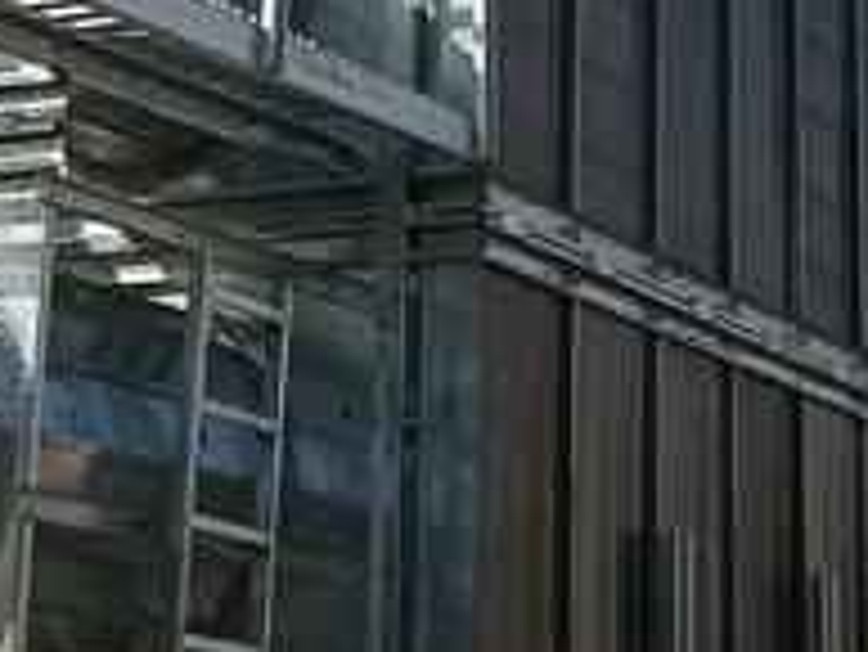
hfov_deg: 15.9
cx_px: 382
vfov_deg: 11.8
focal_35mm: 124
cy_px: -13
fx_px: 3111
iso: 103
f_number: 1.79
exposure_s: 1/7353
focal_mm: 4.74
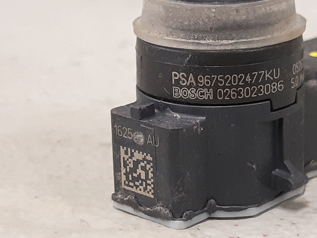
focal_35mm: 35
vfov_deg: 40.7
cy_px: 122
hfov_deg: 52.4
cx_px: 182
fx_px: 321
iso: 250
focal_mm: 3.93
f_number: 1.7
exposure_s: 1/50
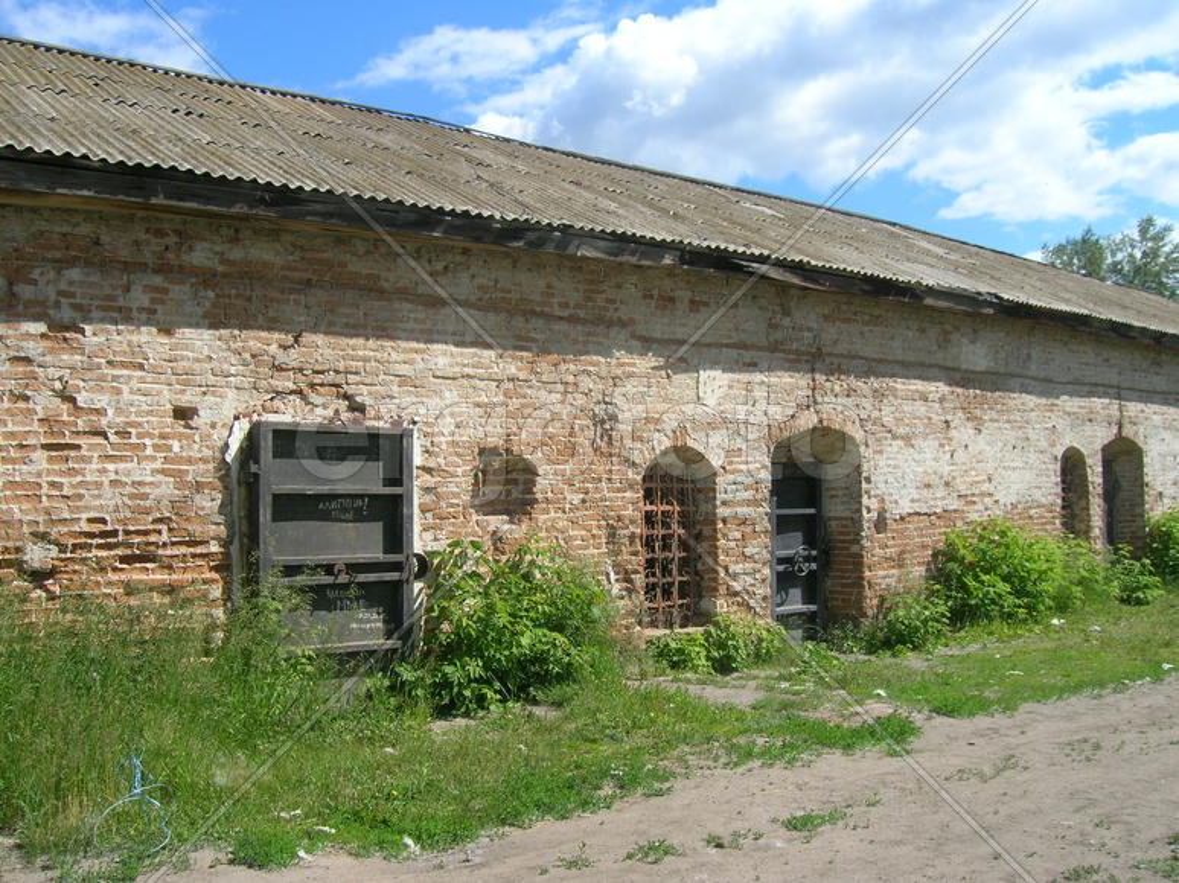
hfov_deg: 54.0
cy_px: 442
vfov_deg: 41.8
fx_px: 1158
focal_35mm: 34
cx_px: 590
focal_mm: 5.7
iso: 50
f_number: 4.9
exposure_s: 1/326
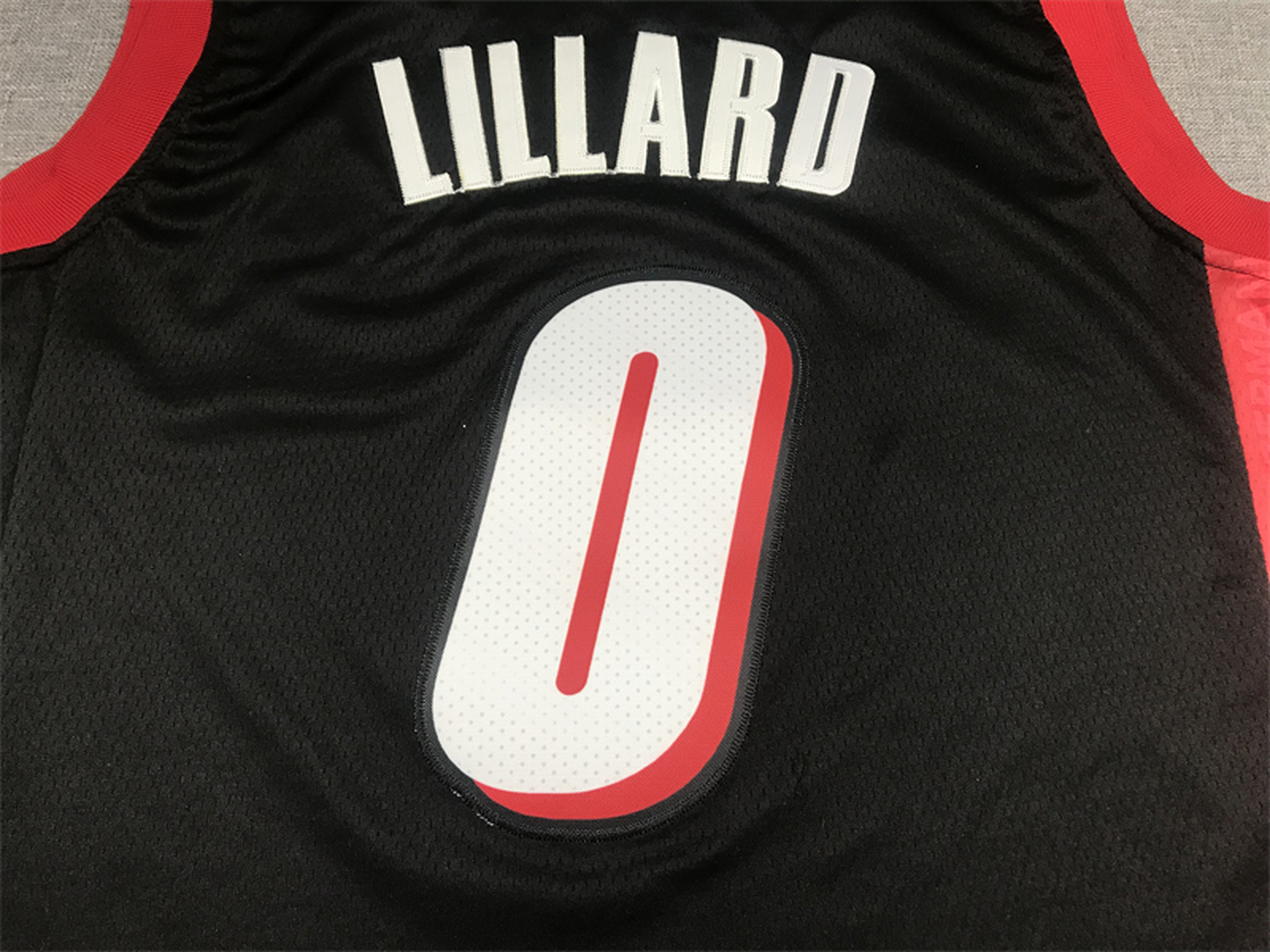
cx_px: 635
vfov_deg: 49.7
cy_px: 476
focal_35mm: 28
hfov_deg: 63.4
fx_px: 1027
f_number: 1.8
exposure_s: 1/33
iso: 25
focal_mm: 3.99
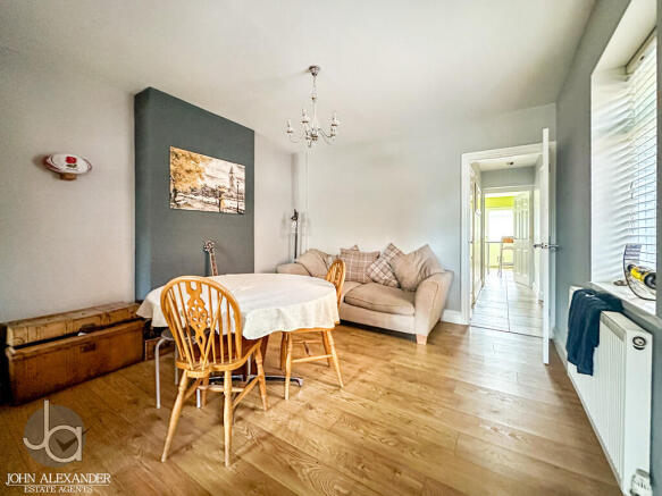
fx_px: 268
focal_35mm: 14
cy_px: 248
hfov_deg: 102.1
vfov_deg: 85.7
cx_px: 331
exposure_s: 1/55
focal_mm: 2.22
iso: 1250
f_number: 2.2
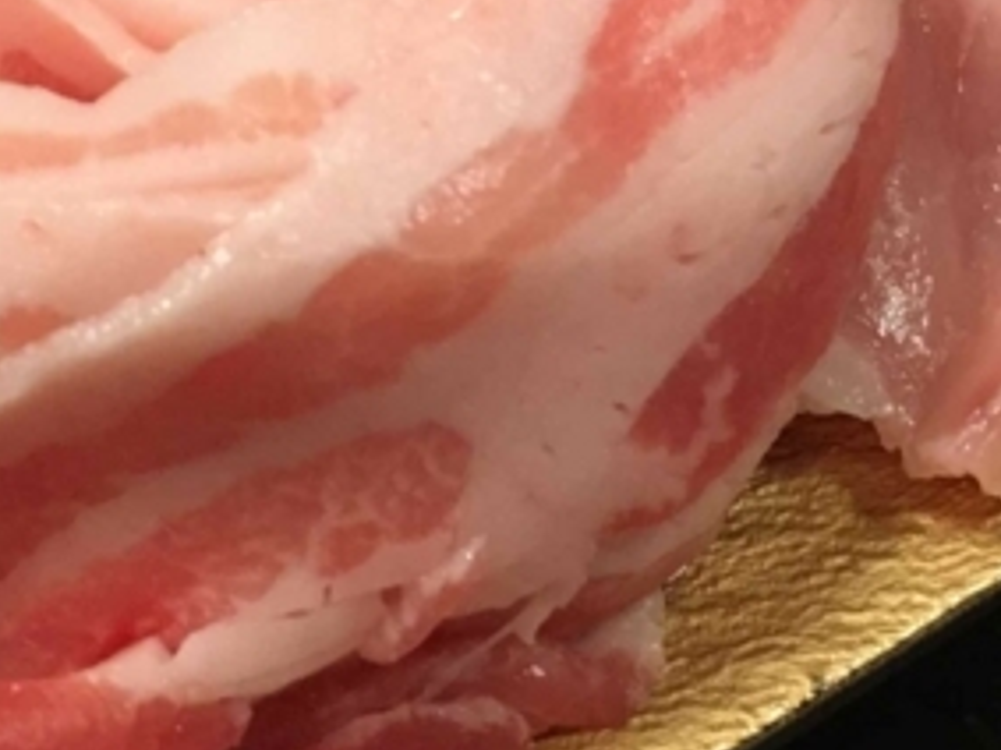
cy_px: -99
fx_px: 3035
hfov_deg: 18.7
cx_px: 647
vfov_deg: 13.8
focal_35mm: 105
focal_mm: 4.15
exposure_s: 1/30
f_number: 2.2
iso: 125
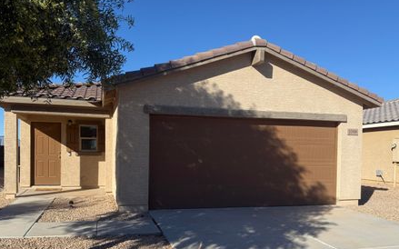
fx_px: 315
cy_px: 159
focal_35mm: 29
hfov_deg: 64.5
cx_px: 178
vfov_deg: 42.7
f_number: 1.78
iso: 80
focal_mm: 6.76
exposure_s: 1/4673
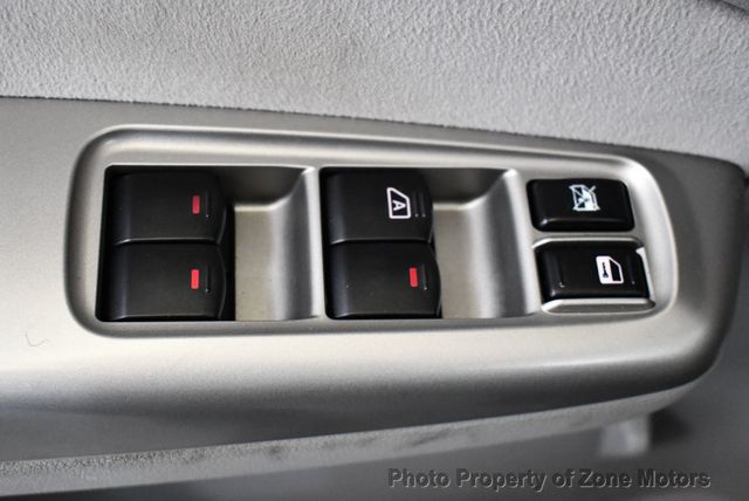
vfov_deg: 24.2
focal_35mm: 56
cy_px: 250
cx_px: 374
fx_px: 1166
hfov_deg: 35.6
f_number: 4.2
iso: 3200
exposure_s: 1/125
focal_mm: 28
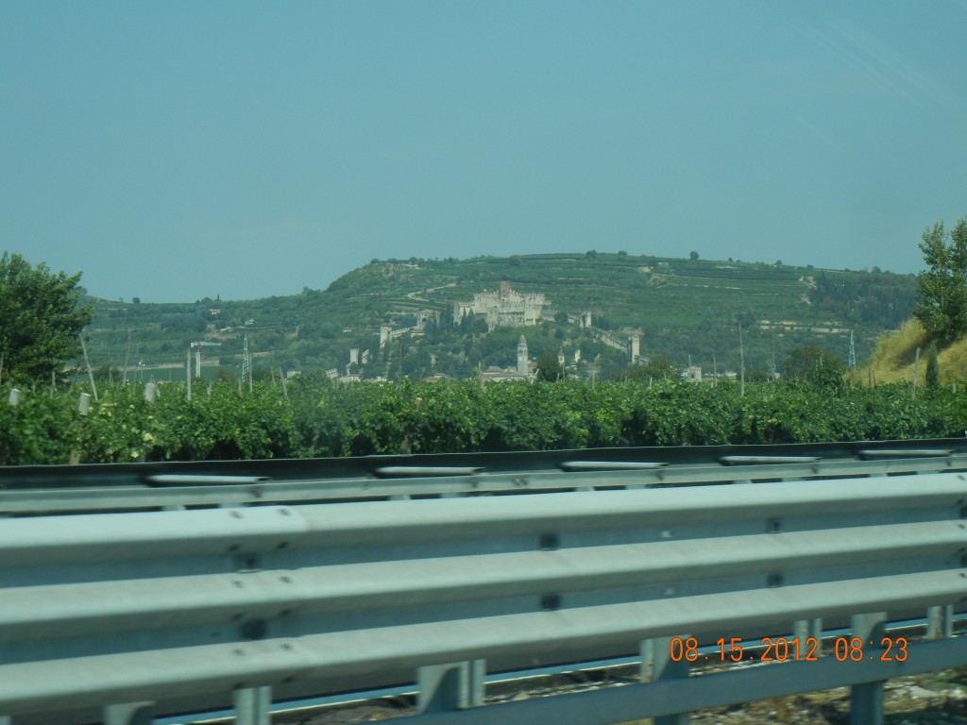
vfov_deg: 12.8
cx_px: 484
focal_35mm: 116
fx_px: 3240
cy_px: 362
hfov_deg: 17.0
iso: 160
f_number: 4.6
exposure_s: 1/867
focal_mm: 20.9
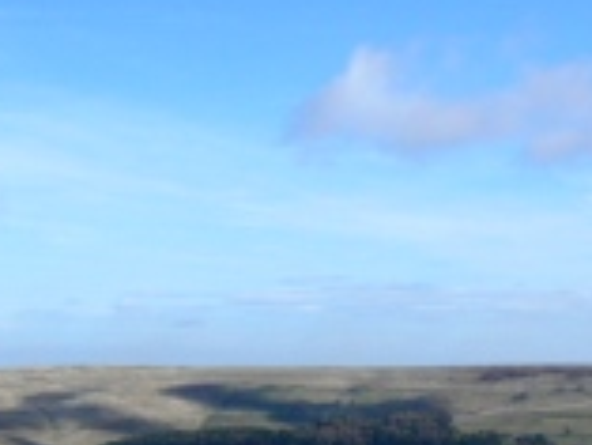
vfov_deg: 14.7
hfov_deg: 19.4
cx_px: 34
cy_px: 441
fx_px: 1694
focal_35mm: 99
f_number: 8
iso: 80
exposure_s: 1/400
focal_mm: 6
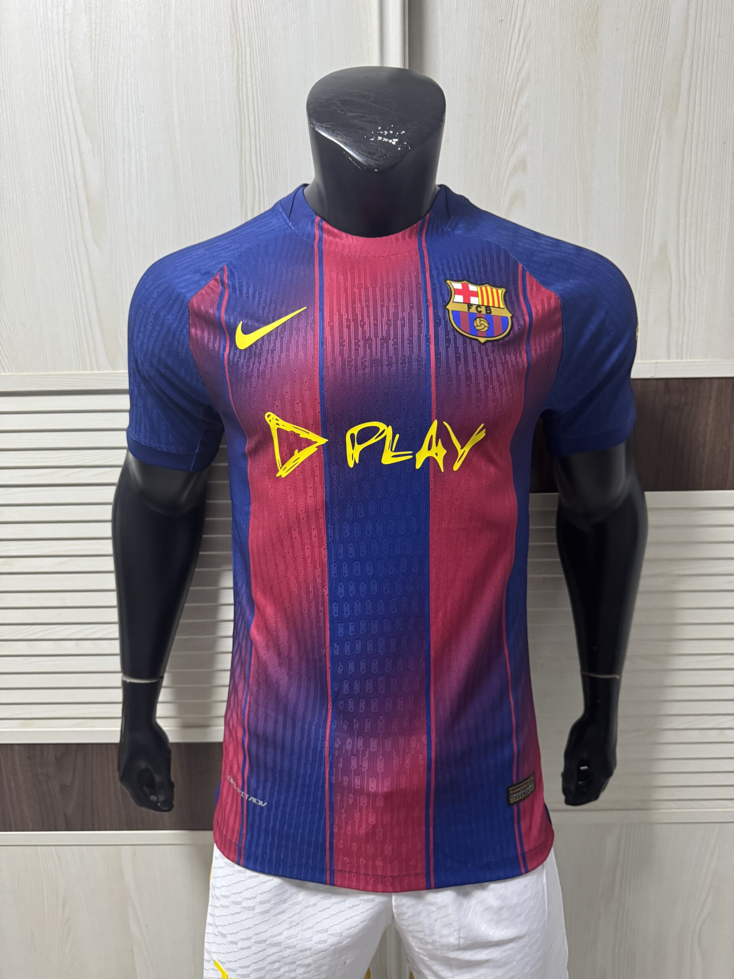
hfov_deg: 56.8
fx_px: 679
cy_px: 490
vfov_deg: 71.6
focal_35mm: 24
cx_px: 367
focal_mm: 6.76
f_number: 1.78
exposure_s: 1/60
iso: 400
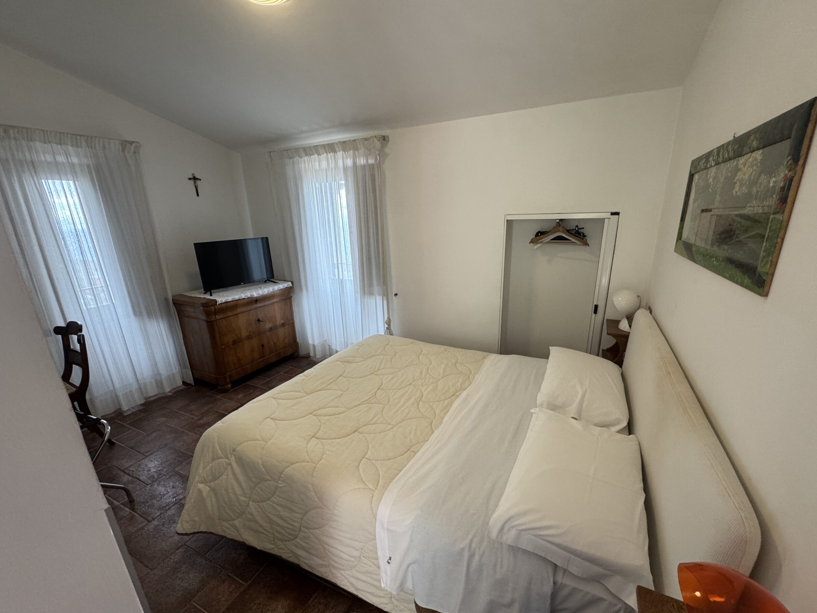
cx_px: 410
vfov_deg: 81.6
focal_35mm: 15
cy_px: 328
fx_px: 354
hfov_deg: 98.2
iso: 200
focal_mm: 2.22
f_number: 2.2
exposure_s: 1/50
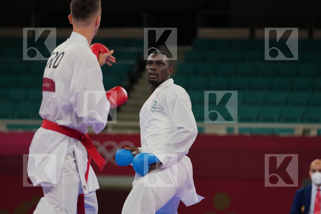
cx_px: 160
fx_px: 1908
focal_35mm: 214
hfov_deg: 9.6
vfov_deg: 6.4
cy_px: 107
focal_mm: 143
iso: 400
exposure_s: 1/1000
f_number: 2.8
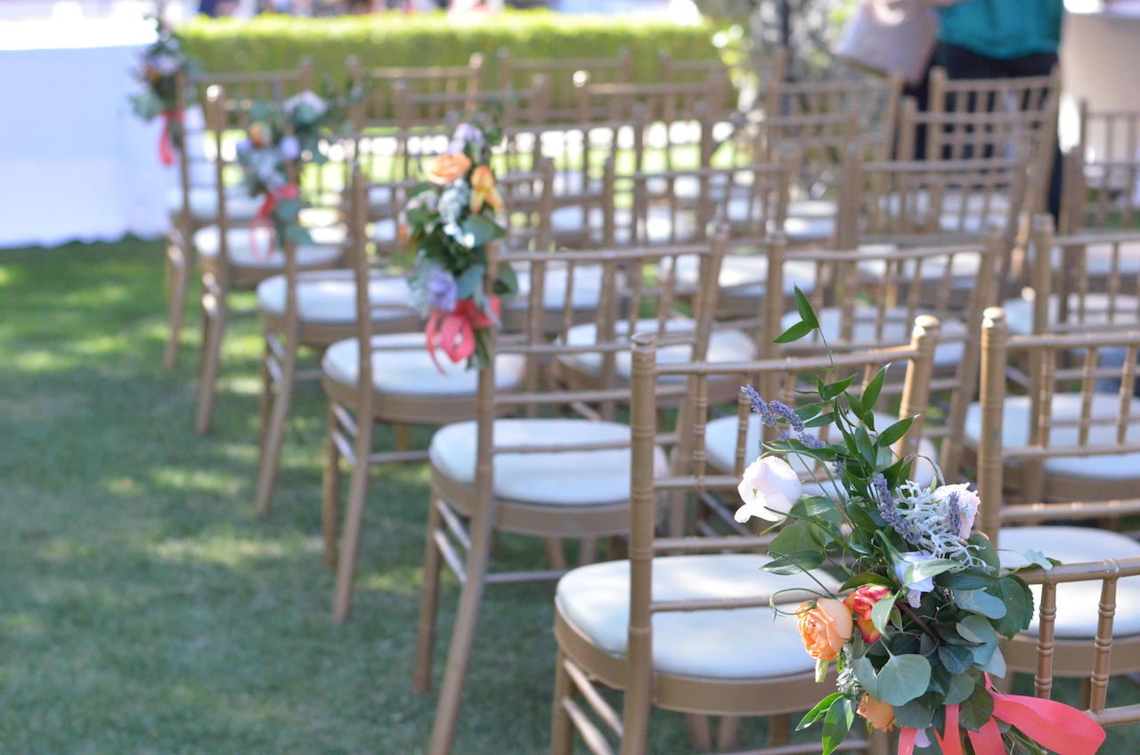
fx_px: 2370
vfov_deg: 18.1
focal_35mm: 75
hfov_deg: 27.0
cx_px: 570
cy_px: 378
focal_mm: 50
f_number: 3.5
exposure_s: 1/4000
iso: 3200
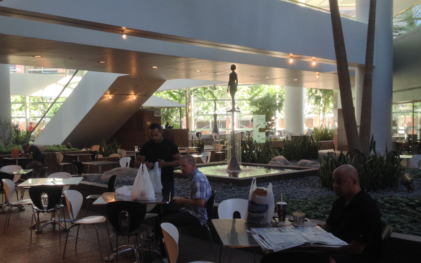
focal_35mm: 43
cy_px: 144
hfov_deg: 46.1
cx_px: 179
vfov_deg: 29.8
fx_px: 493
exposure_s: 1/20
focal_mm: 4.28
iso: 64
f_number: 2.4
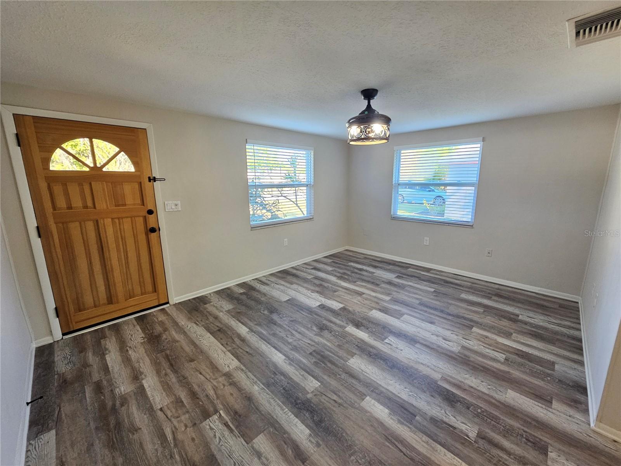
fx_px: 233
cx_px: 310
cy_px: 233
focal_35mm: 13
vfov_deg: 89.9
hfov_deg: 106.2
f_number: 2.2
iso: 200
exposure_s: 1/60
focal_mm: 2.2
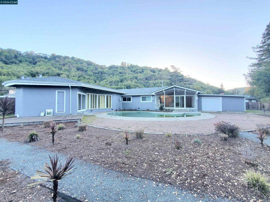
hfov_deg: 106.2
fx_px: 101
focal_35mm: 13
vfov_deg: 89.9
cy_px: 101
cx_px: 135
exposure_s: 1/130
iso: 50
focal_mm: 1.8
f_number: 2.2
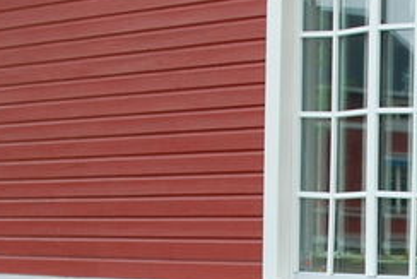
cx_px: 524
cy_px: 306
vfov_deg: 8.0
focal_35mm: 172
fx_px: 1989
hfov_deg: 11.7
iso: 200
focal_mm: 35
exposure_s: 1/125
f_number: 5.6
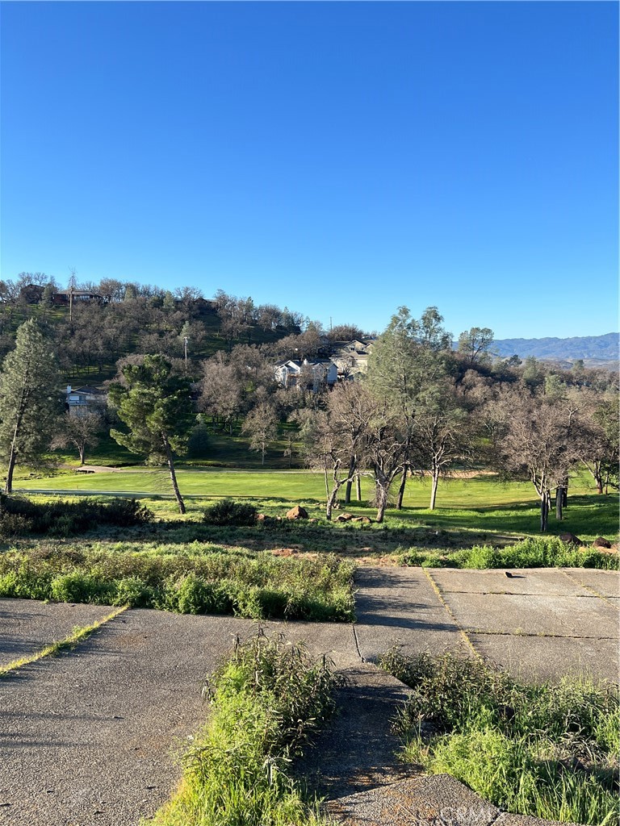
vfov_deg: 67.3
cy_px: 413
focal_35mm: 26
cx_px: 310
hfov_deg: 53.1
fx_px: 621
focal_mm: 5.7
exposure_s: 1/2165
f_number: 1.5
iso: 50
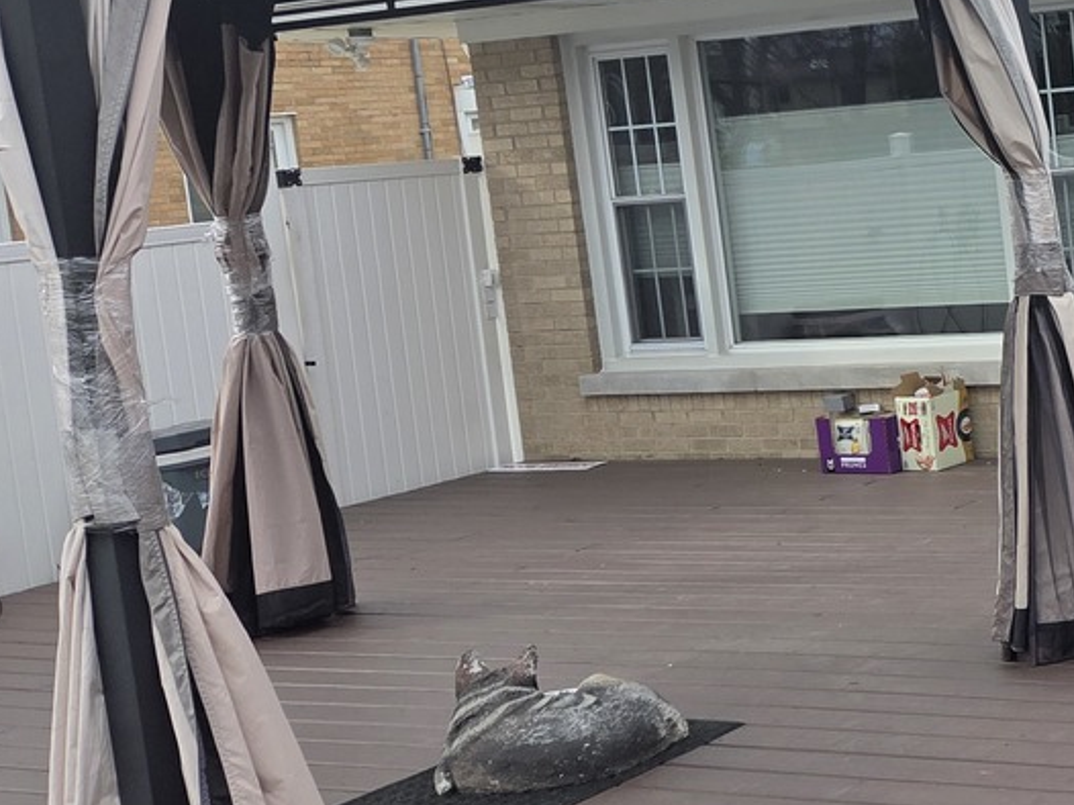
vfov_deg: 23.2
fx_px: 1954
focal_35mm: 63
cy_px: 292
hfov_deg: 25.9
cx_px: 1423
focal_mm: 5.4
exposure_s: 1/2436
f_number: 1.8
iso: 80
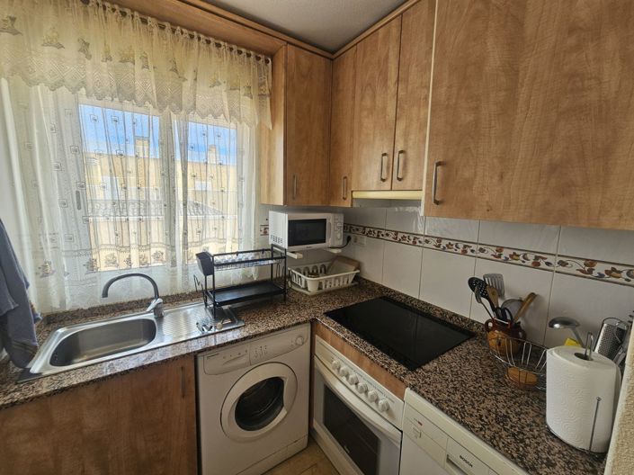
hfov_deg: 106.2
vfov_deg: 89.9
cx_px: 317
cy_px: 238
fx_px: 238
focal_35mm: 13
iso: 50
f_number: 2.2
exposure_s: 1/101
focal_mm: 2.2
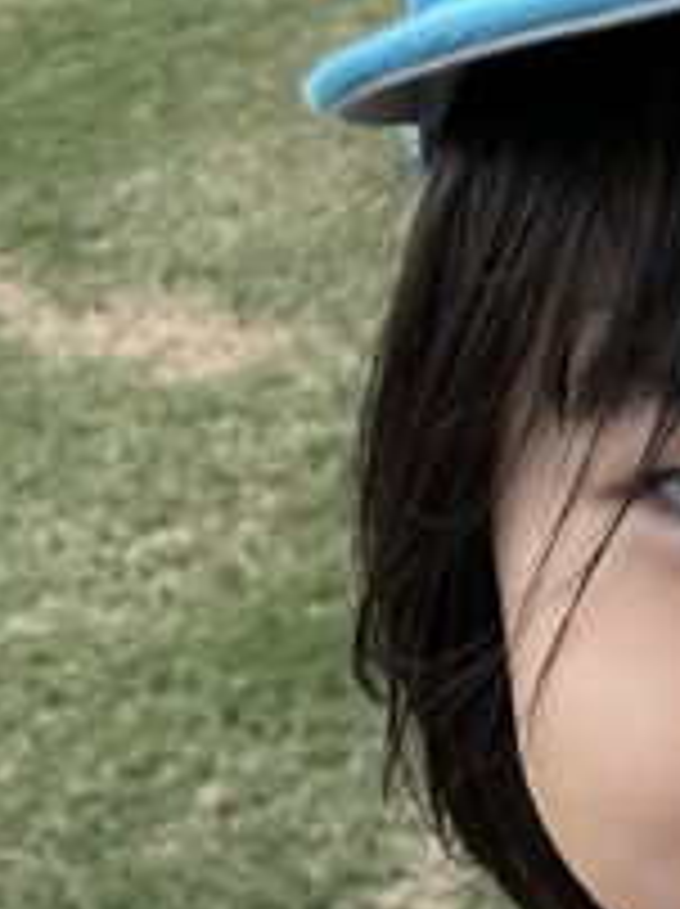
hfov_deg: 12.1
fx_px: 2599
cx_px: 1608
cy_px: 788
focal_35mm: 99
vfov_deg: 19.6
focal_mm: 5.1
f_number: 1.6
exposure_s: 1/60
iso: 160
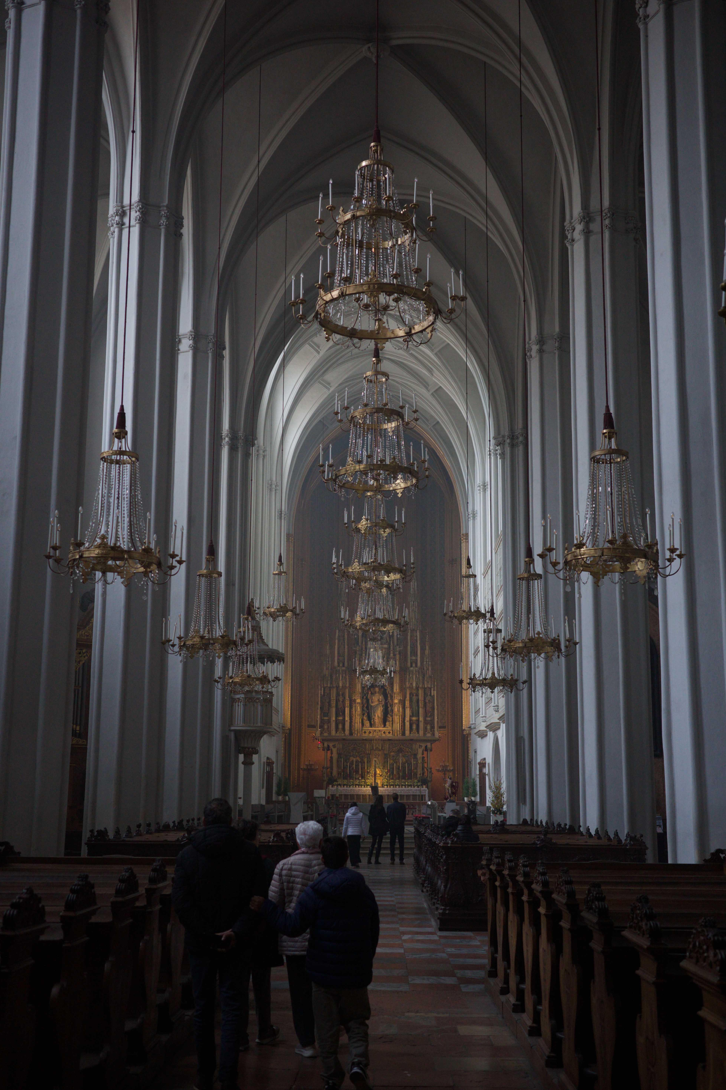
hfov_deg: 32.6
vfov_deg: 47.4
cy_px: 554
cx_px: 369
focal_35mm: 41
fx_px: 1240
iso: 800
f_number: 2.8
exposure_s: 1/125
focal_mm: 26
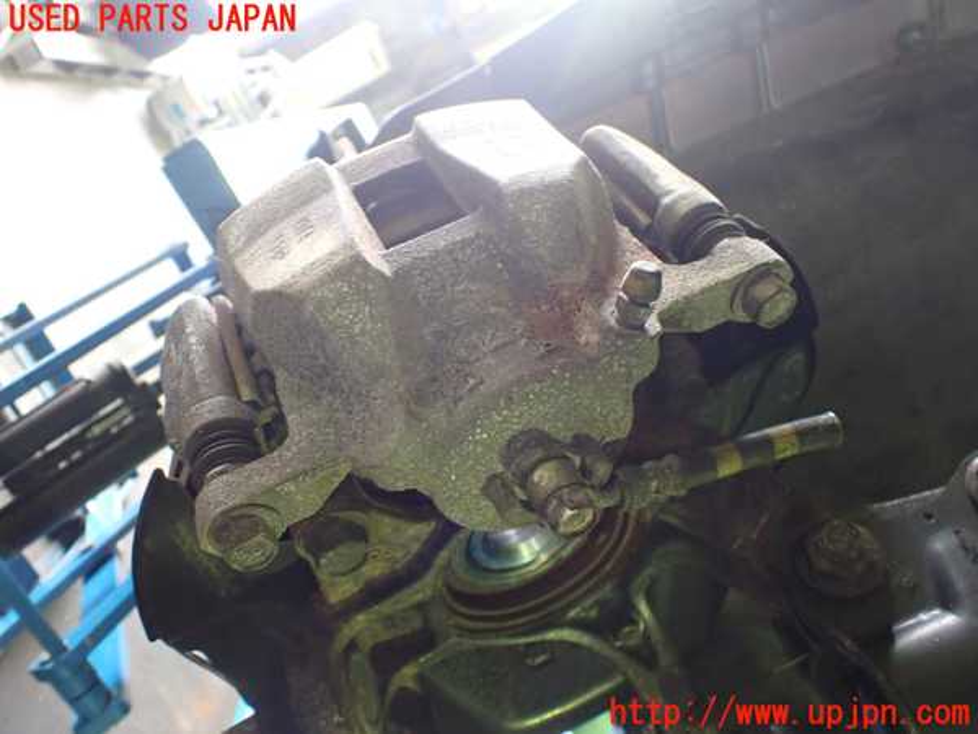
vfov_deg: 46.8
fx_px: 848
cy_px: 367
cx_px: 489
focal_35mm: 30
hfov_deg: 60.0
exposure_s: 1/30
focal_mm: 5.4
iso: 800
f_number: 2.3
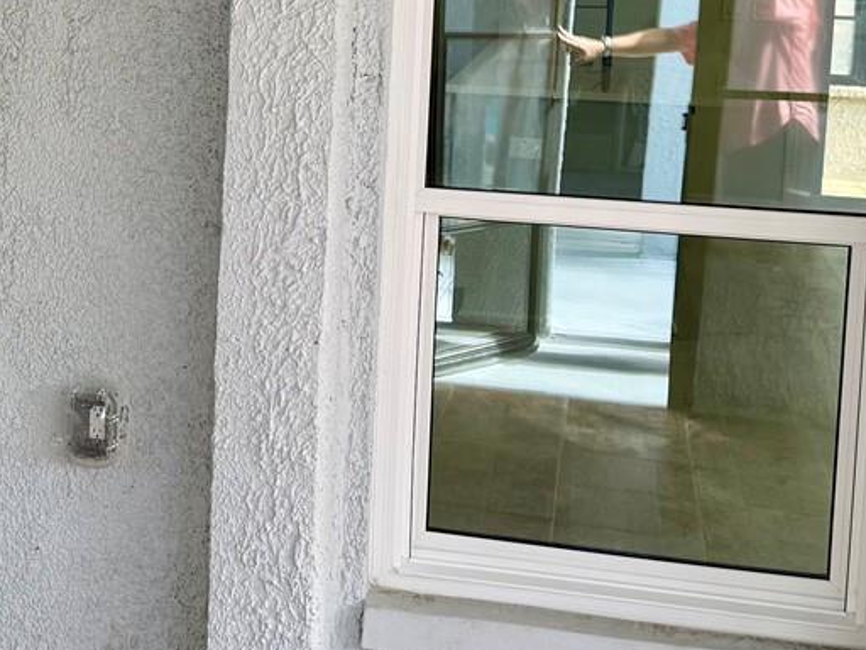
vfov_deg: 19.4
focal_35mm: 75
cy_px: 93
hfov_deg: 25.3
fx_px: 1876
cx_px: 107
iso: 50
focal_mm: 6.76
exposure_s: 1/126
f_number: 1.78
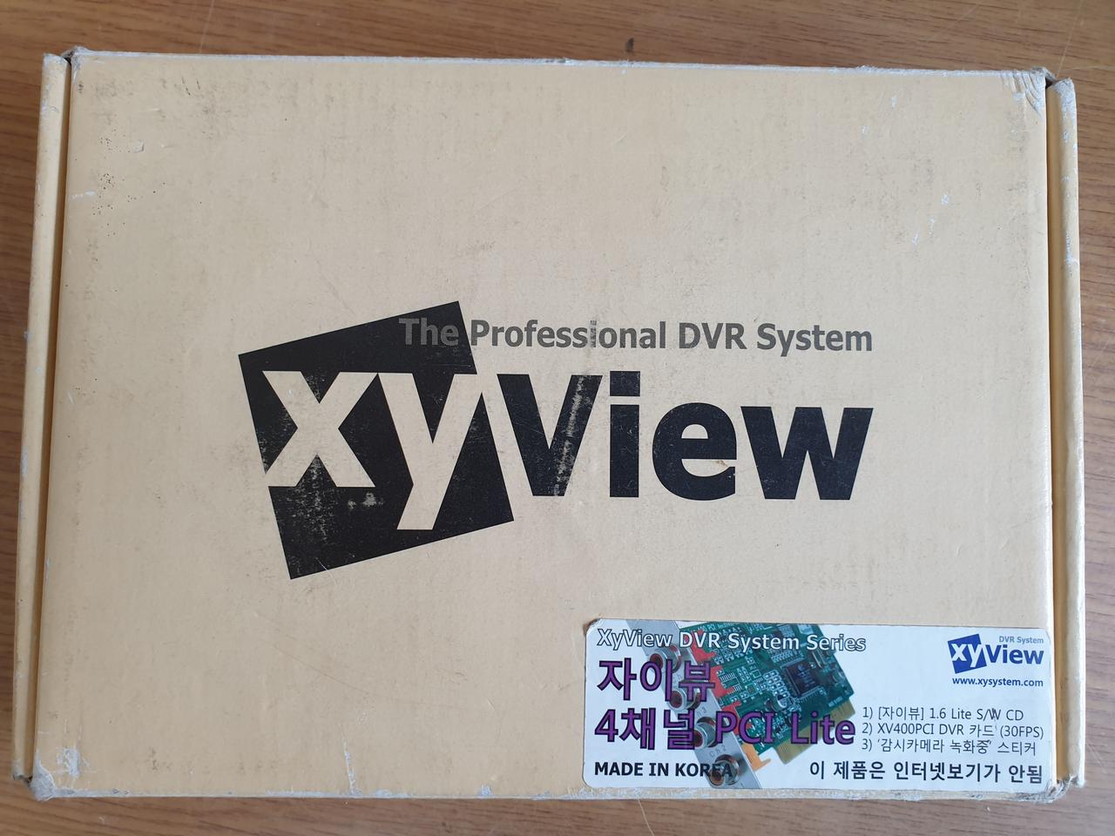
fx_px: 837
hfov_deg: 67.3
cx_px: 558
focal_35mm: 26
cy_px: 418
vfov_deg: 53.1
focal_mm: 4.3
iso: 80
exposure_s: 1/60
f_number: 2.4
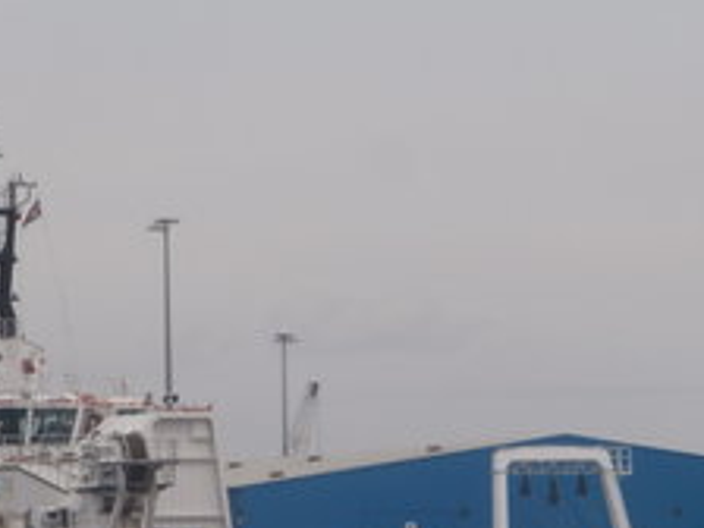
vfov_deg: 5.0
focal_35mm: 297
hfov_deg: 6.7
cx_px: 305
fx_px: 6040
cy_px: 443
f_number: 5.8
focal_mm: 29.39
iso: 100
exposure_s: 1/640
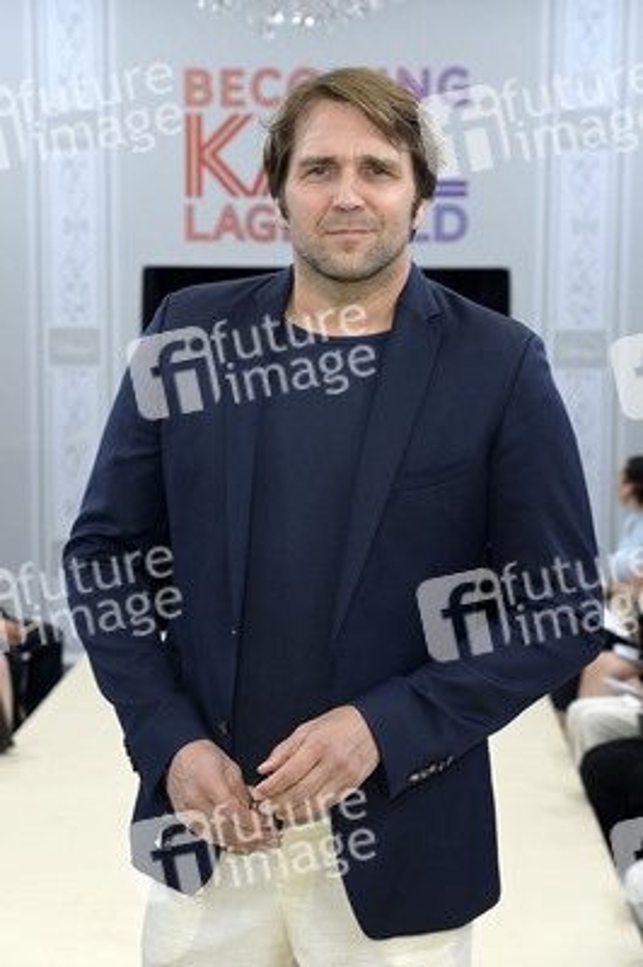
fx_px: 2093
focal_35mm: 78
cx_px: 322
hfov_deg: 17.5
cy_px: 484
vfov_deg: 26.0
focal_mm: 78
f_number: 5.6
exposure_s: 1/250
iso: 500
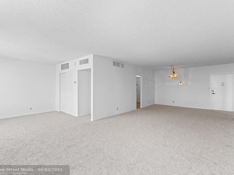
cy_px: 88
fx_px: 122
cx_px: 102
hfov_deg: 86.9
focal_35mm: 18
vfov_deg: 71.3
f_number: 8
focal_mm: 16.1
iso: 200
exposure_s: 1/5
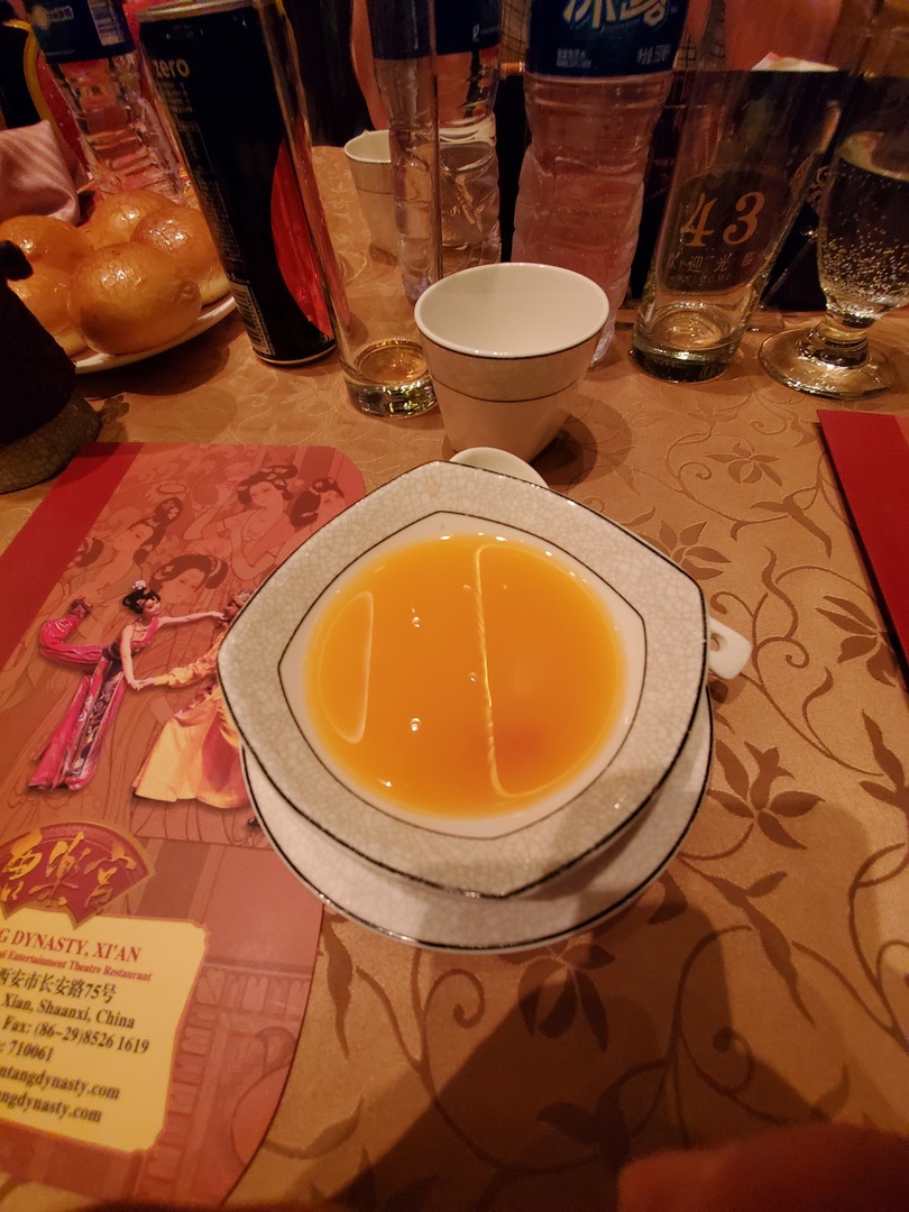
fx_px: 455
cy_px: 606
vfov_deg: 106.2
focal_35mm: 13
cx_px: 454
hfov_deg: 89.9
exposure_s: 1/33
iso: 800
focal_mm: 1.8
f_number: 2.2
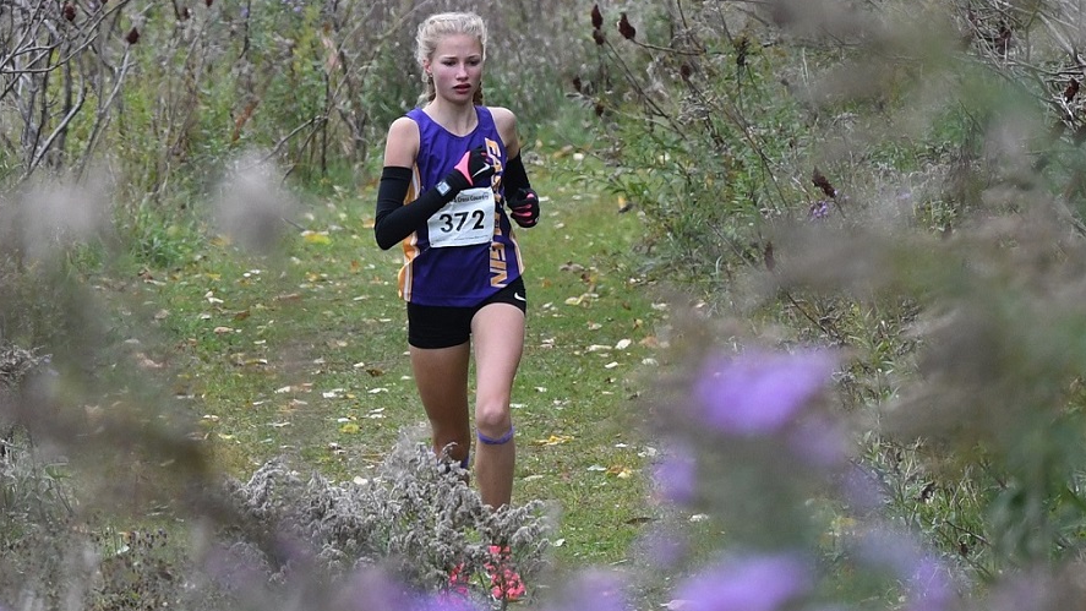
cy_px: 201
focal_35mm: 376
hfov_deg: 5.7
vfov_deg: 3.2
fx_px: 10828
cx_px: 465
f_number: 6.3
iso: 1000
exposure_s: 1/800
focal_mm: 200
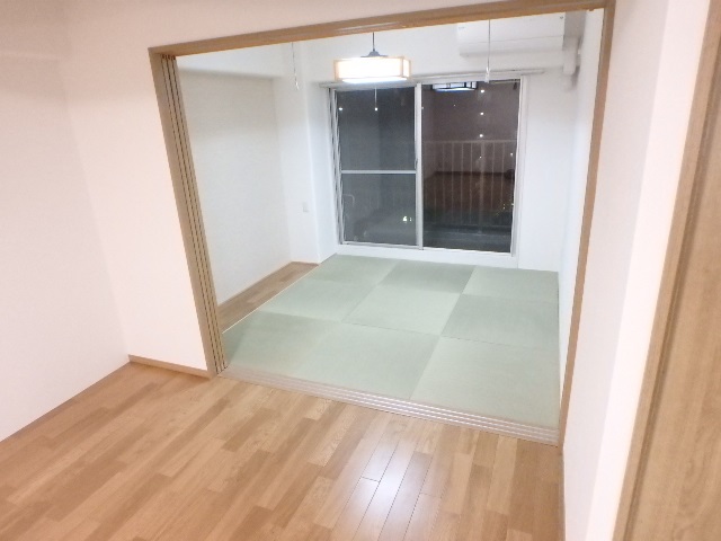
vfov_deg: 63.4
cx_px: 360
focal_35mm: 21
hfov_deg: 79.0
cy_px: 270
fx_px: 437
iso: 1600
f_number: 3.5
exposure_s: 1/30
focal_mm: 3.7
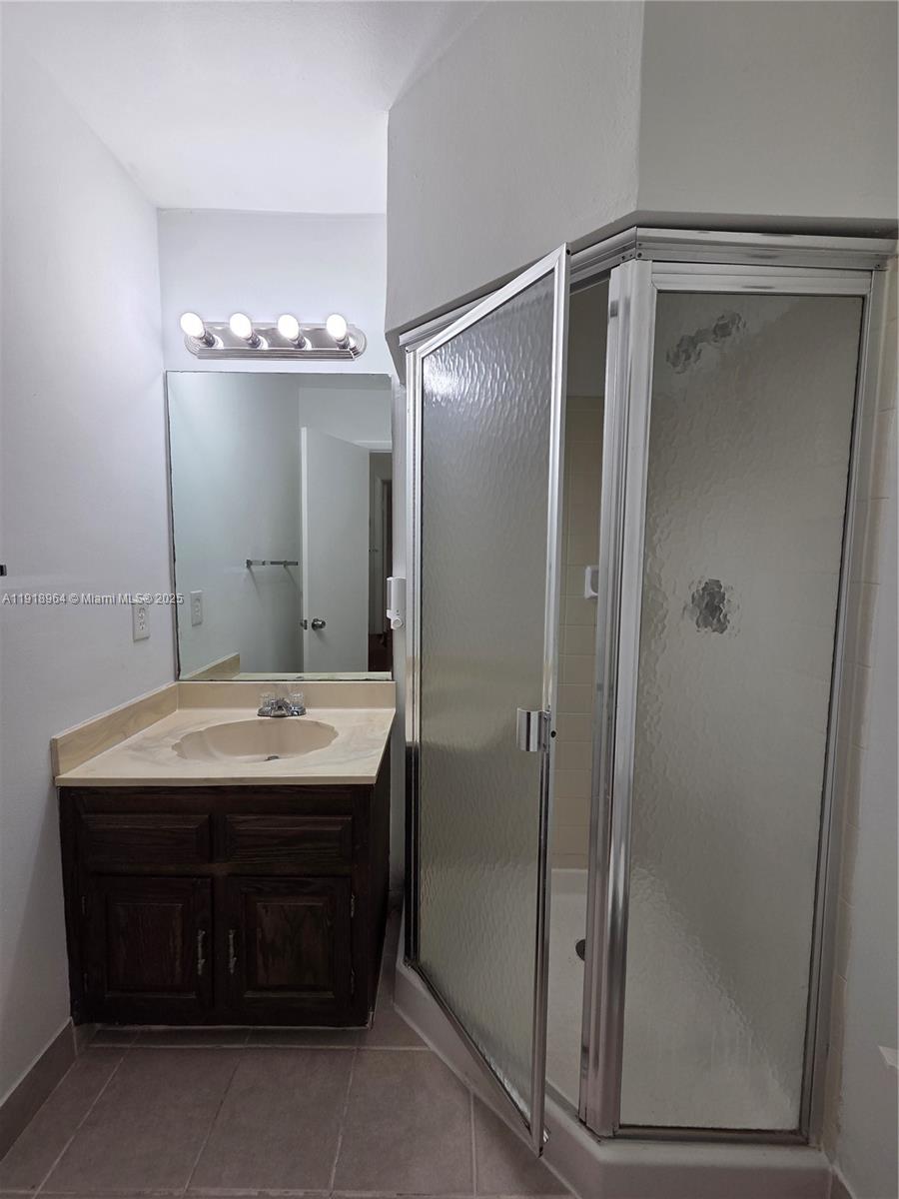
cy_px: 600
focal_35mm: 13
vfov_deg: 106.2
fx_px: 450
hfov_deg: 89.9
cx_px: 450
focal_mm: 2.2
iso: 50
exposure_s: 1/120
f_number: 2.2
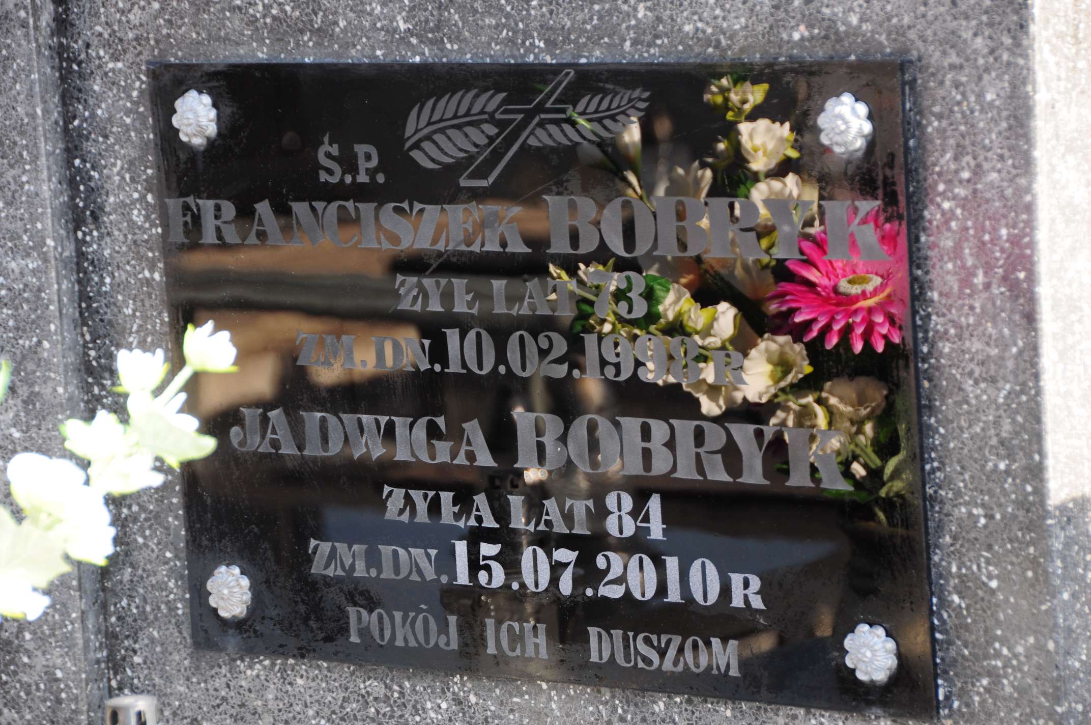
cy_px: 362
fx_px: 4767
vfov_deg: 8.7
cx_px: 546
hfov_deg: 13.1
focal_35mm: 158
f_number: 7.1
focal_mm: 105
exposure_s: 1/80
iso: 200
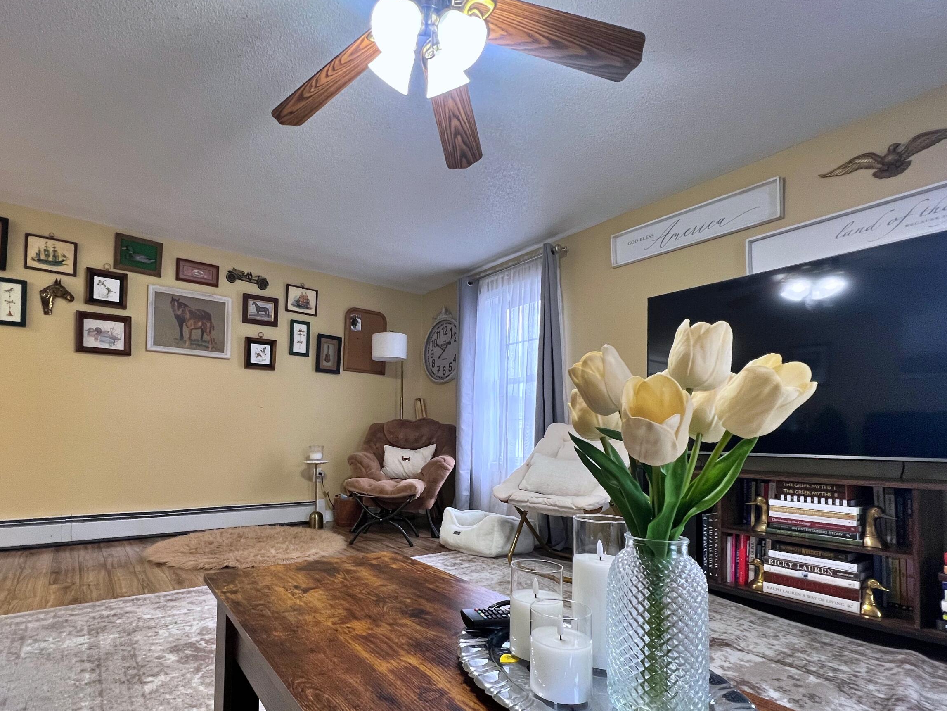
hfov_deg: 90.5
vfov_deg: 73.8
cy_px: 434
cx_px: 407
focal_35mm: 17
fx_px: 465
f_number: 1.8
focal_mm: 1.57
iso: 200
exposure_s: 1/60
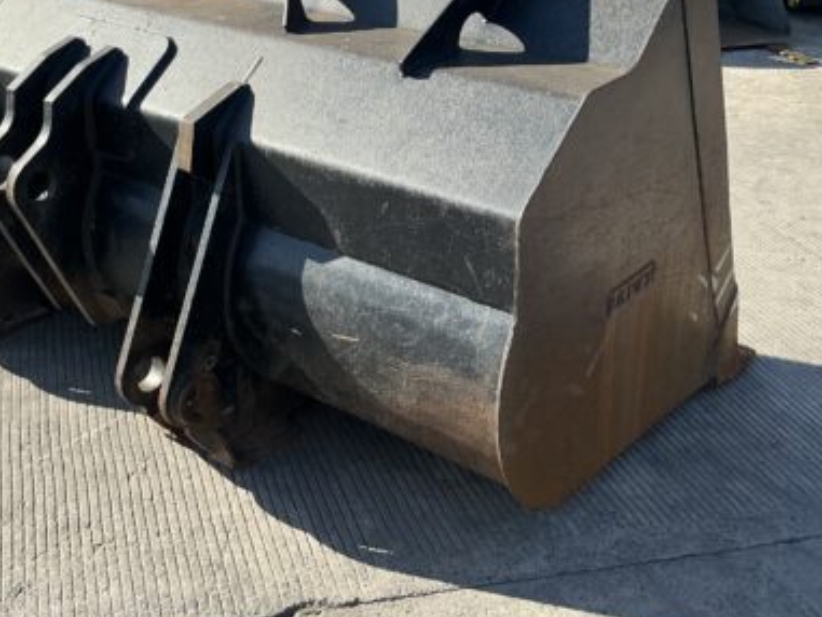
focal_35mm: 47
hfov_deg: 40.4
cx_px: 373
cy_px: 149
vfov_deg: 30.3
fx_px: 1116
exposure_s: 1/842
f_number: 1.8
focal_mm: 3
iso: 25
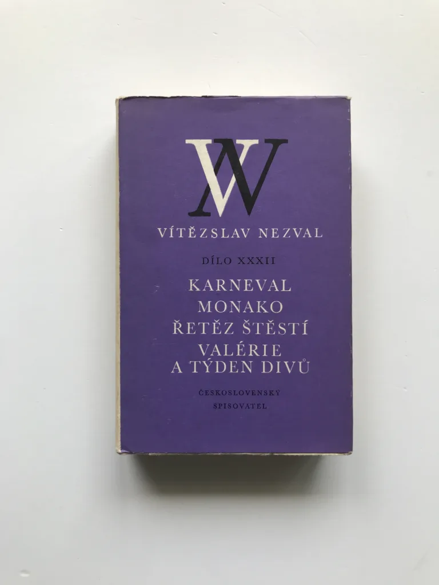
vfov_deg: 63.4
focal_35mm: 28
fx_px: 473
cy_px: 292
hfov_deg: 49.7
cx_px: 220
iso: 32
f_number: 1.8
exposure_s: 1/100
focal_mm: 3.99
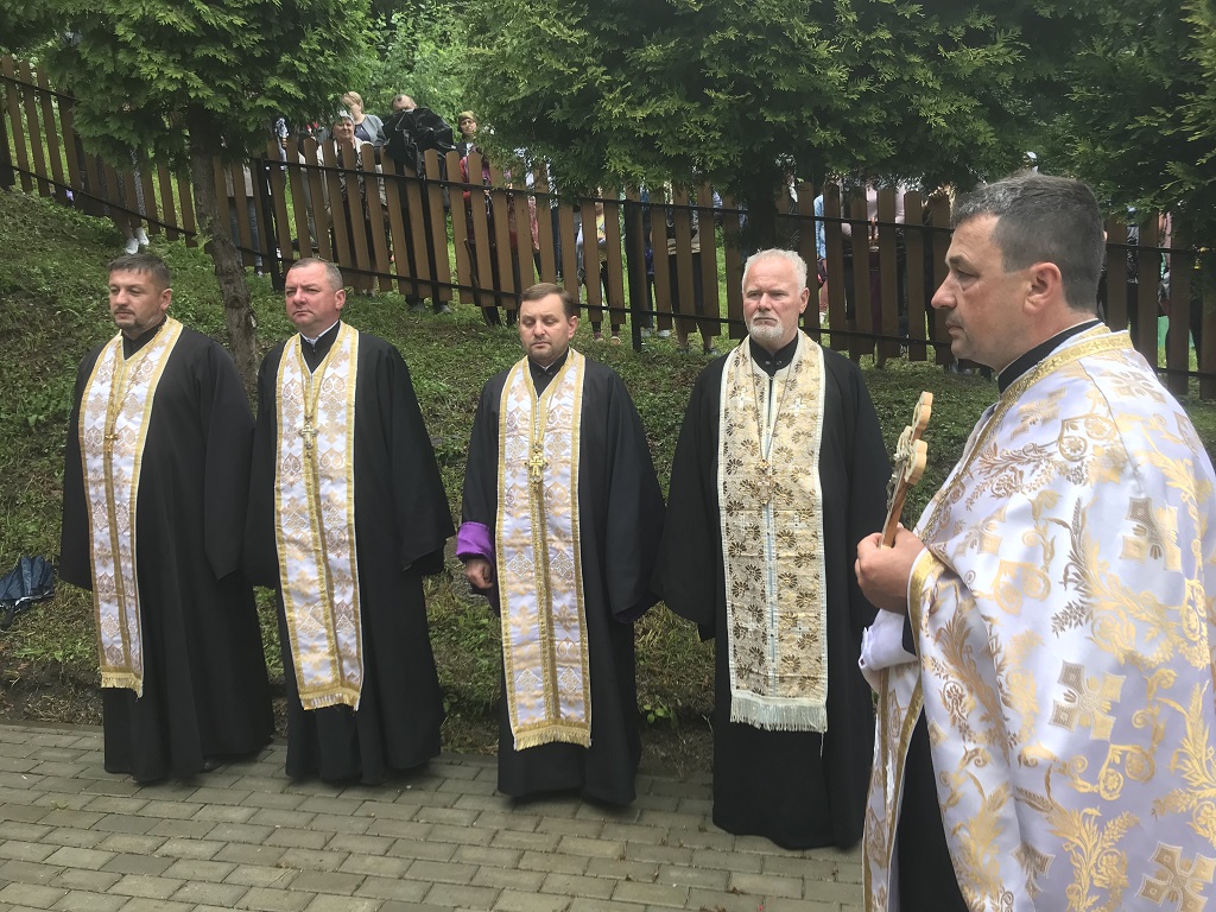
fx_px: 984
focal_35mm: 28
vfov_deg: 49.7
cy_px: 456
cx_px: 608
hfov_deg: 63.4
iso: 20
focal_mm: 3.99
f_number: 1.8
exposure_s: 1/100
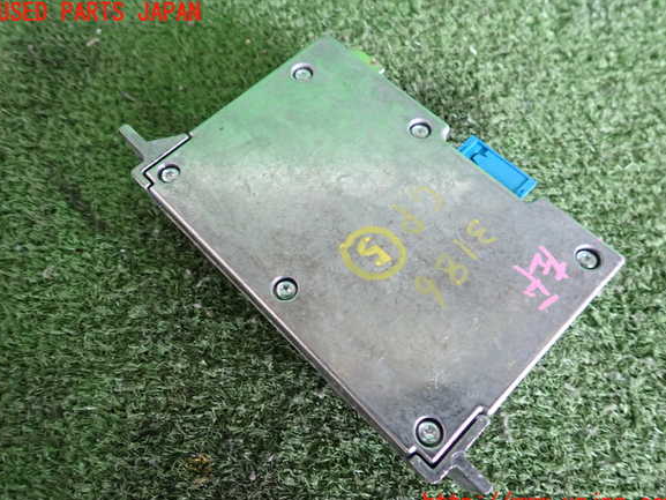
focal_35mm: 26
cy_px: 259
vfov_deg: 53.1
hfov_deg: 67.3
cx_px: 337
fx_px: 500
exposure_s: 1/30
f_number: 2
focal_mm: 4.5
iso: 400
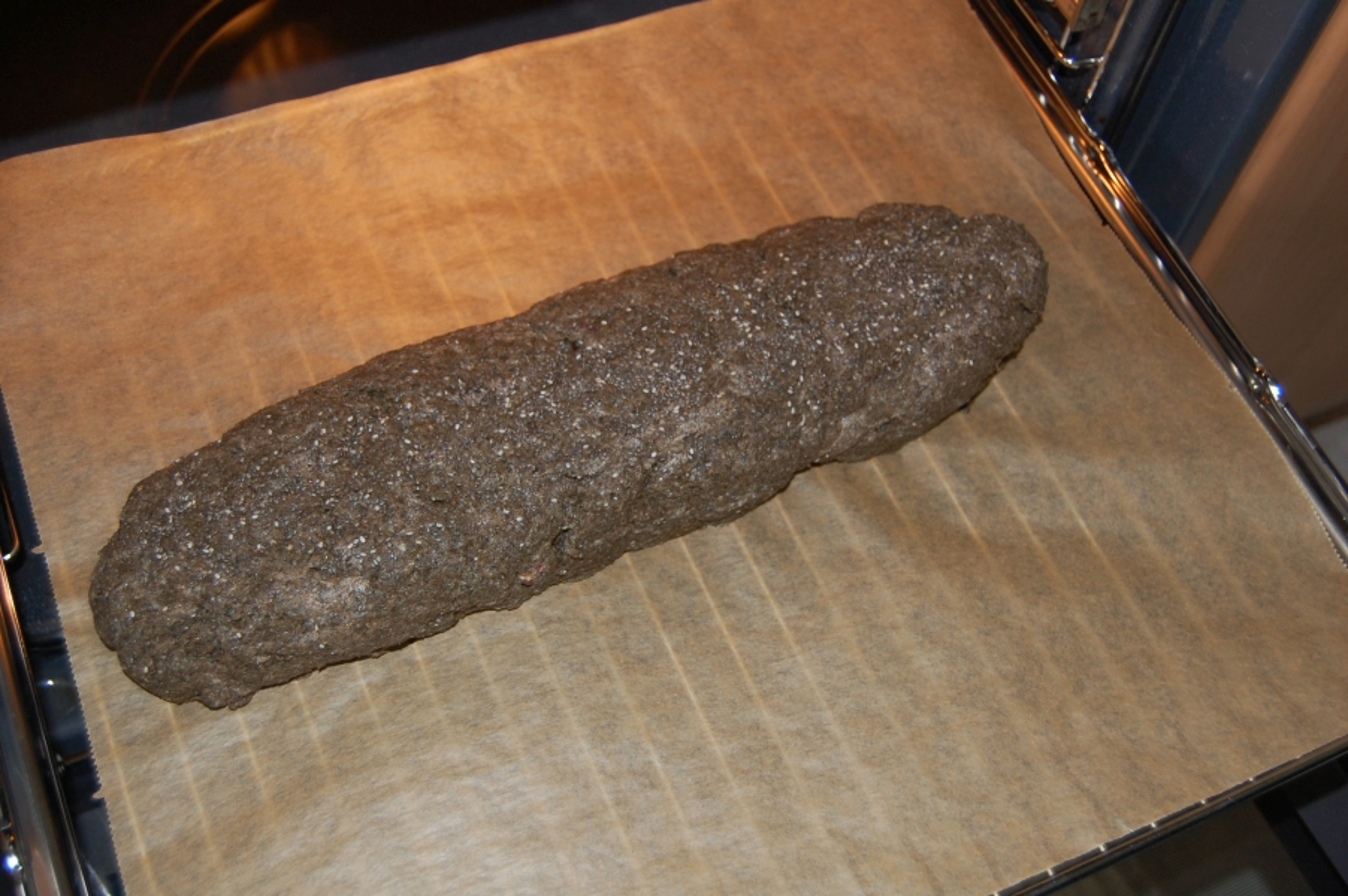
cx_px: 674
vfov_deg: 31.8
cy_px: 448
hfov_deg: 46.4
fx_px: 1571
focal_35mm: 42
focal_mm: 28
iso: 400
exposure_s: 1/60
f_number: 4.2
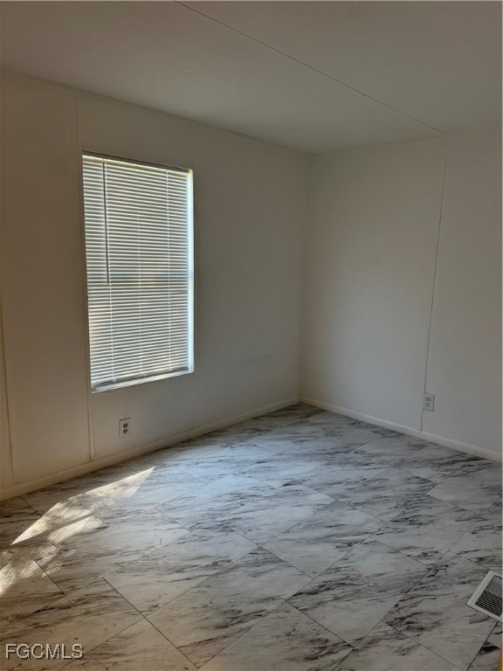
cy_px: 336
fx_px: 465
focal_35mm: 24
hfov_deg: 56.8
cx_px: 252
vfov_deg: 71.6
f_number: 1.78
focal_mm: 6.76
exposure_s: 1/120
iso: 125
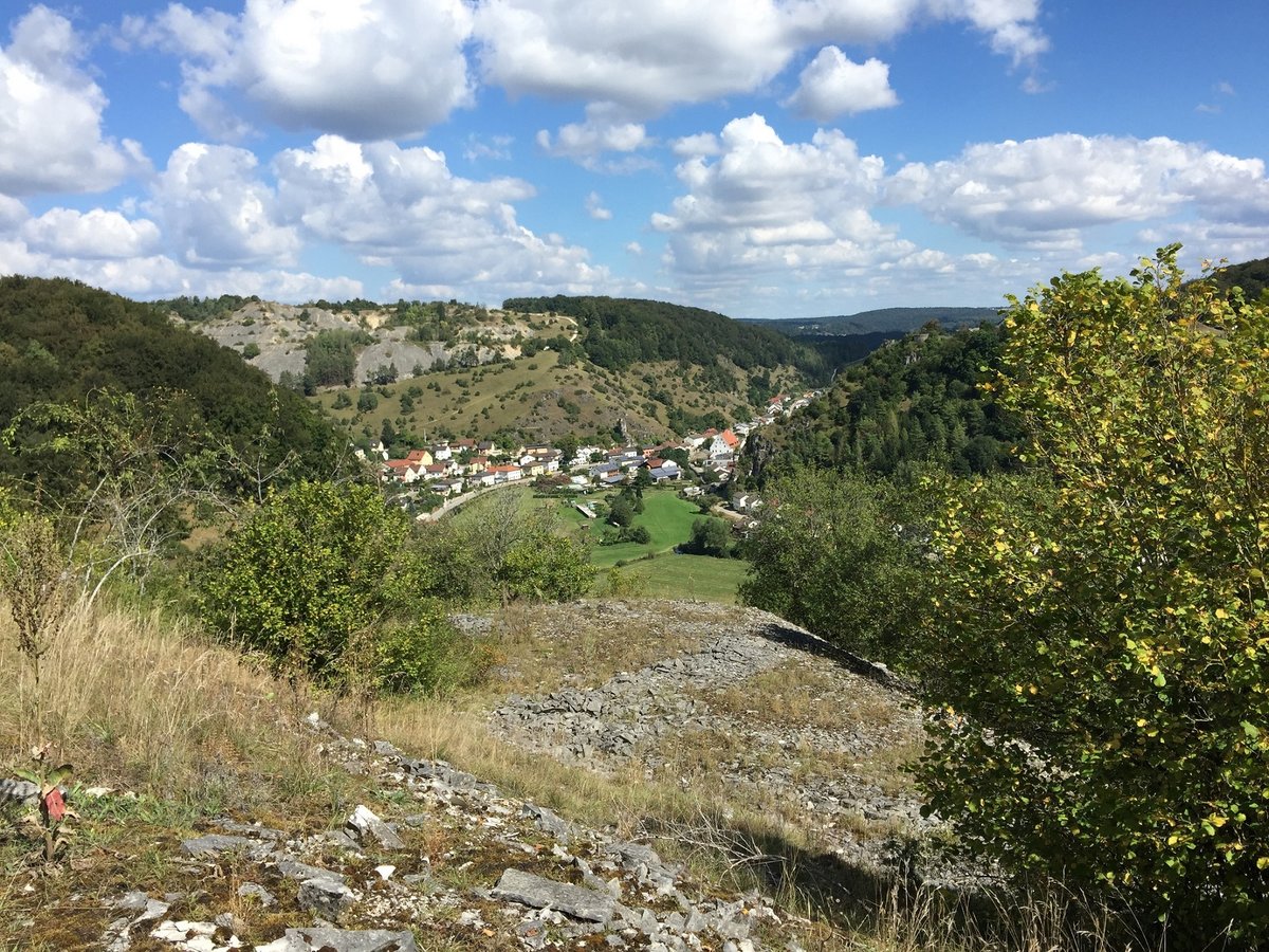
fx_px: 1063
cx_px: 634
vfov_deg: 48.2
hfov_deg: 61.7
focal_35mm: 29
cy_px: 476
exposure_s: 1/1799
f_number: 2.2
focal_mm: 4.15
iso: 32
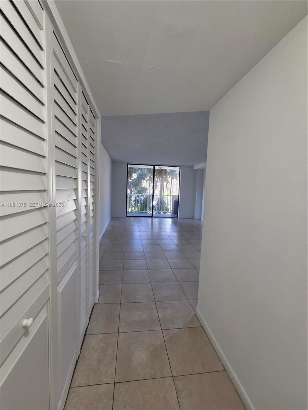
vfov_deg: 106.2
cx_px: 154
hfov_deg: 89.9
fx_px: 154
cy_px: 205
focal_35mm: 13
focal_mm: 2.2
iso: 160
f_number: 2.2
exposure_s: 1/60
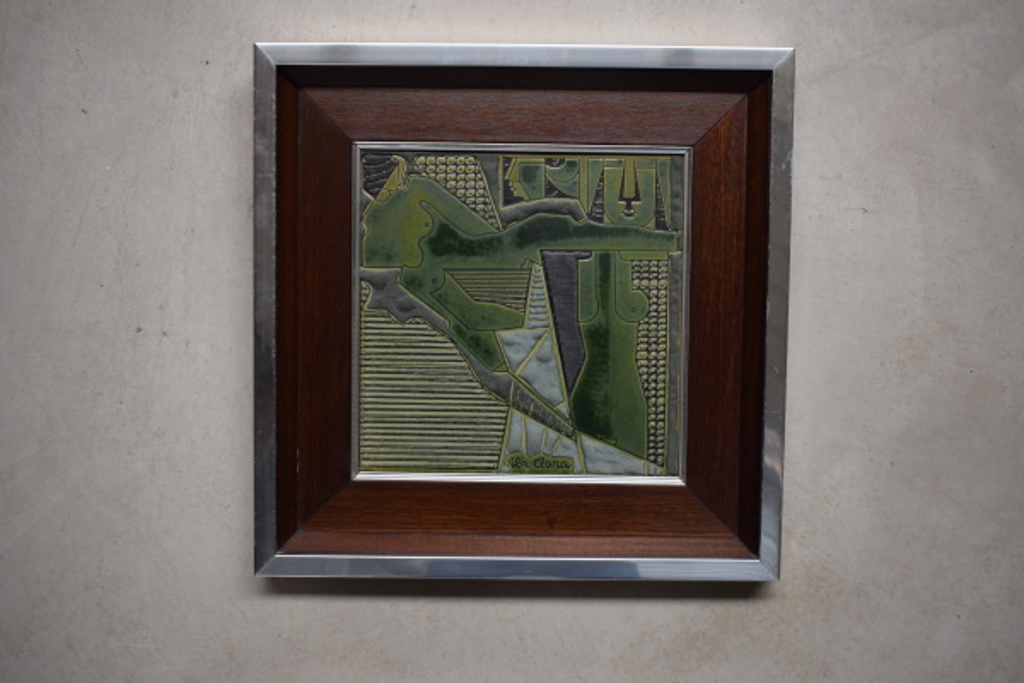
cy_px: 342
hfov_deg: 49.6
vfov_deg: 34.2
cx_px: 512
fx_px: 1109
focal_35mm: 39
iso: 400
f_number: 4.2
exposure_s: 1/80
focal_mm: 26
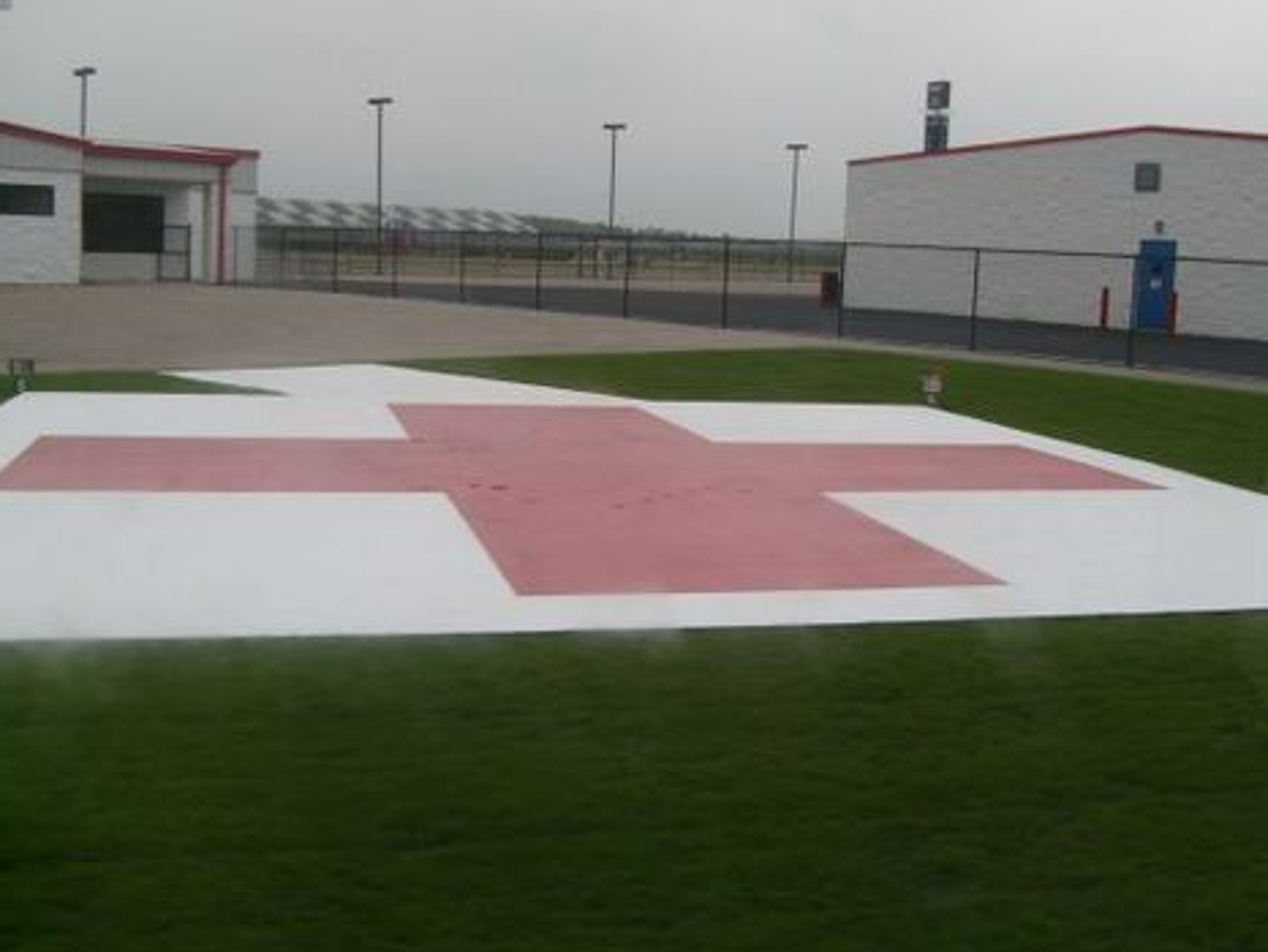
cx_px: 695
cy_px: 424
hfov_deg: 46.7
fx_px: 1466
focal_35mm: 40
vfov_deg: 36.0
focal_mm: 5.8
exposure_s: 1/60
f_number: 7.1
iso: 80
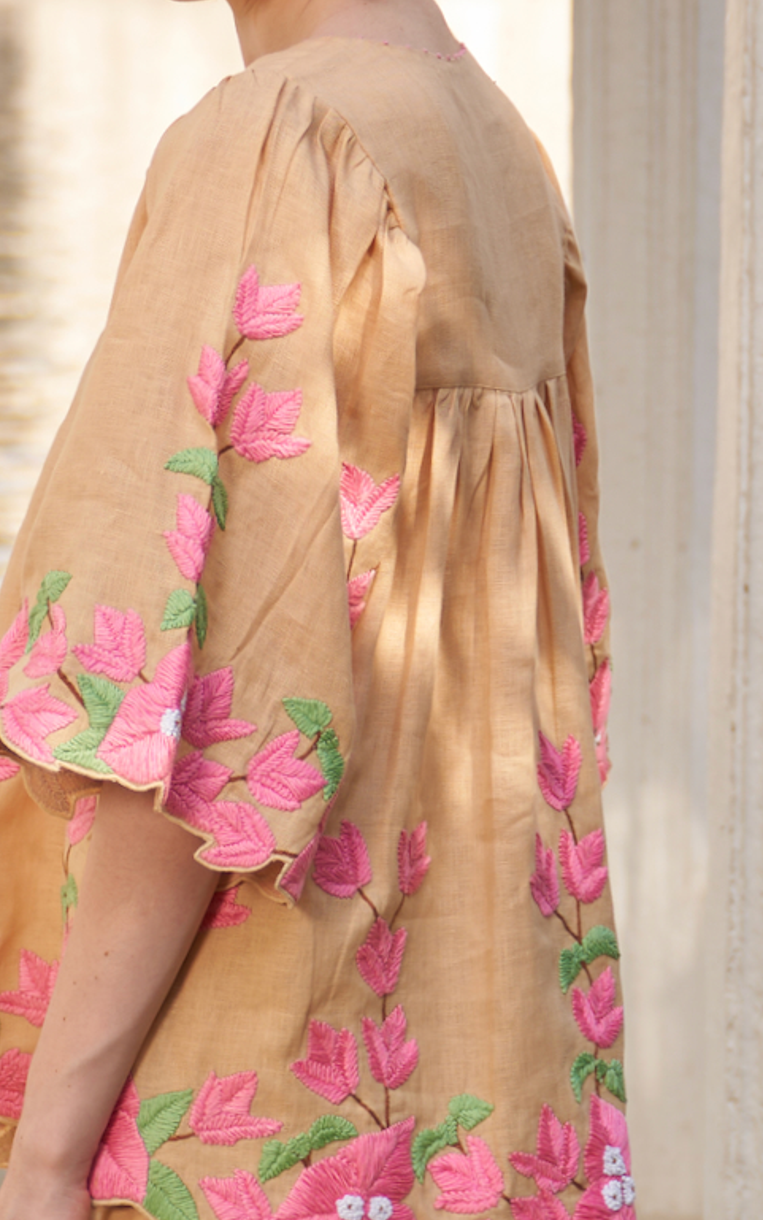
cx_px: 301
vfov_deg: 19.0
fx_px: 3624
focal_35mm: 109
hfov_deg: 12.0
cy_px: 407
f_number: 2.8
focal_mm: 41
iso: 50
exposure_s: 1/400
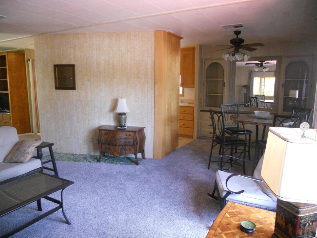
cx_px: 158
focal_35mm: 27
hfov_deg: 65.3
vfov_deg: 51.4
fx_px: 247
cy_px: 119
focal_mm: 4.9
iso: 400
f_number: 3.2
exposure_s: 1/30
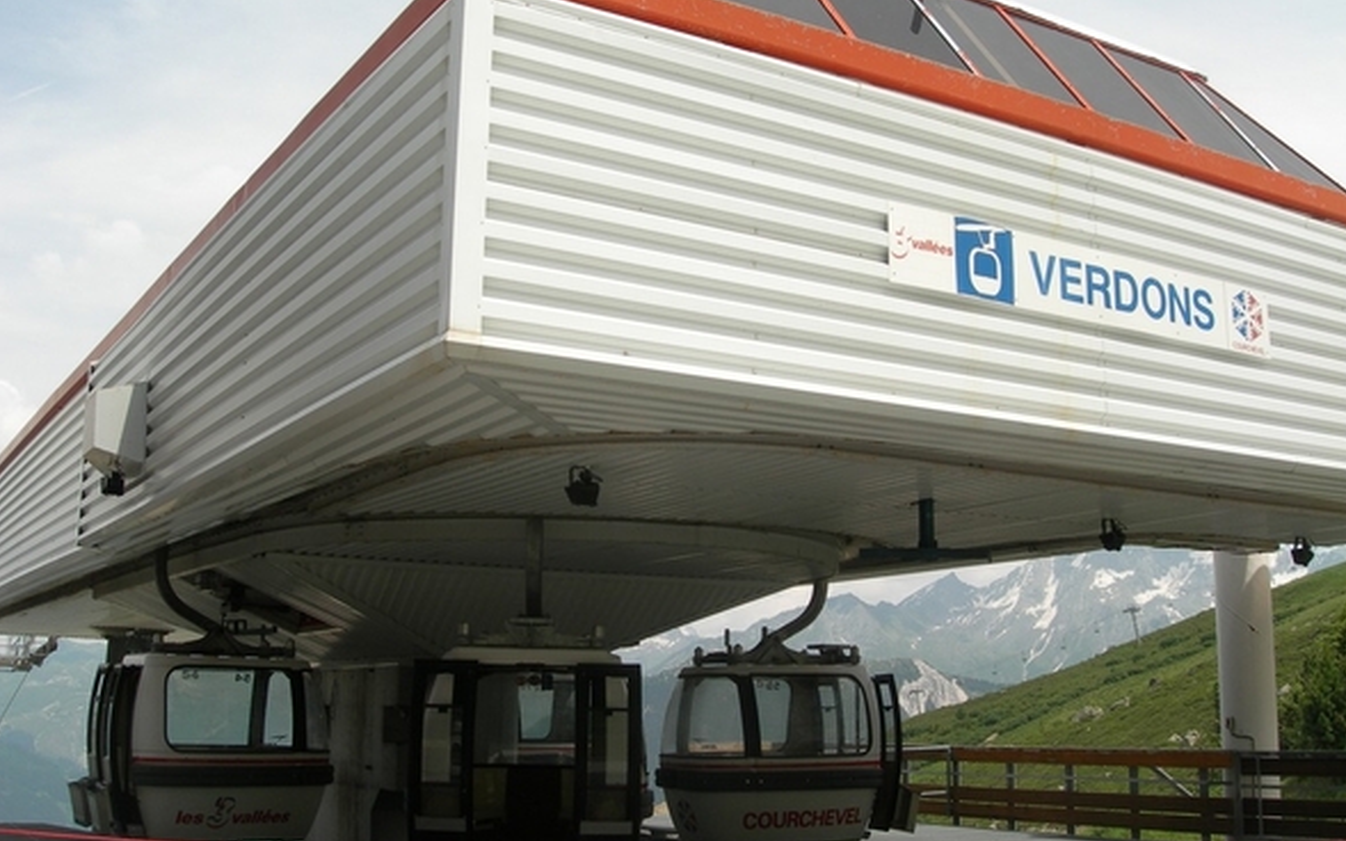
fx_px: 1504
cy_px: 420
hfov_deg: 48.2
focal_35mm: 41
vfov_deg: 31.2
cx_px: 672
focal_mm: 7.8
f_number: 4.8
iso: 50
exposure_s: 1/492
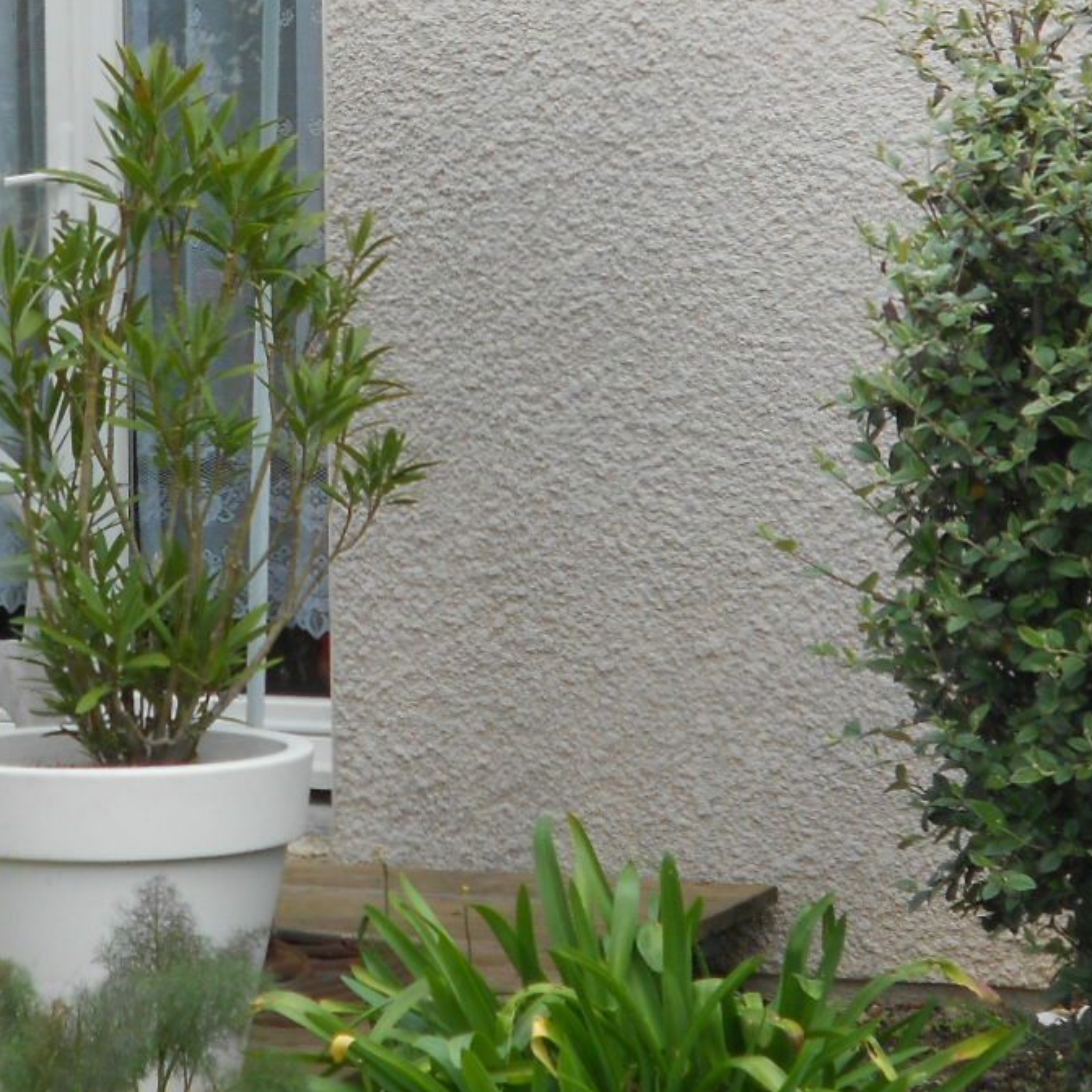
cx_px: 36
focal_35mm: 118
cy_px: 327
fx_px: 4211
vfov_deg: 14.7
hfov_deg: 14.6
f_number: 4.9
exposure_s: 1/125
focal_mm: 10.3
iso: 80
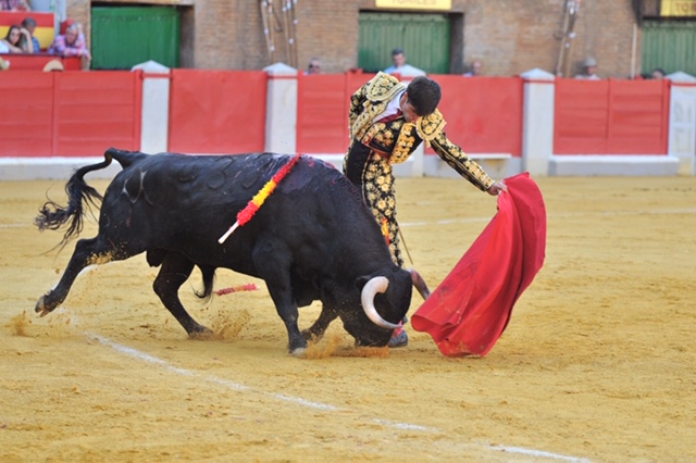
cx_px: 348
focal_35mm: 165
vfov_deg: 8.3
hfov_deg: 12.5
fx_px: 3188
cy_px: 232
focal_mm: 110
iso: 640
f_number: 2.8
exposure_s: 1/800
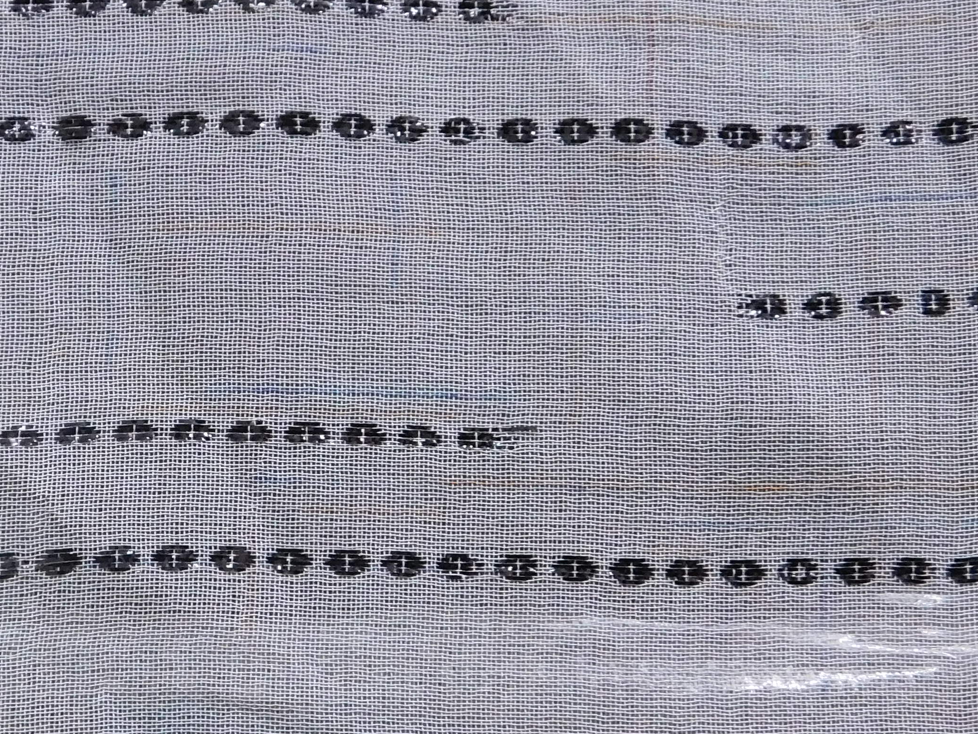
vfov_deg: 21.9
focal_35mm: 67
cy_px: 447
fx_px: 1893
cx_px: 143
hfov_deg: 28.1
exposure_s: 1/20
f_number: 3.2
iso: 400
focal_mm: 5.3
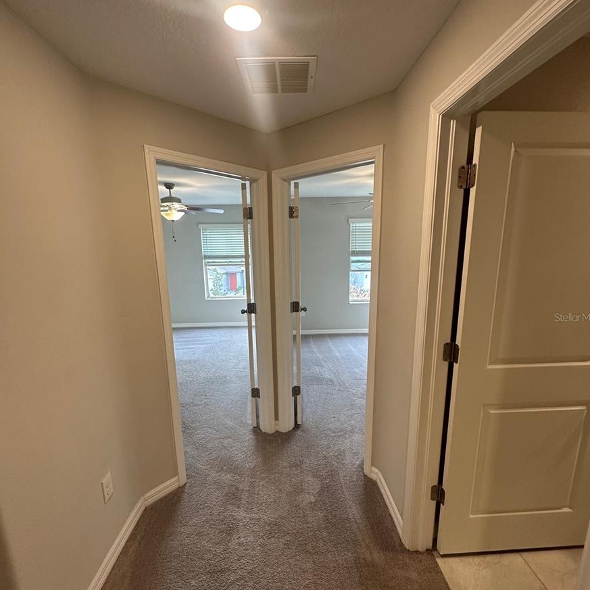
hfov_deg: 84.0
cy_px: 317
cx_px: 298
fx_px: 328
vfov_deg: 83.8
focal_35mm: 17
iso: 200
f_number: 2.2
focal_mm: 2.22
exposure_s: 1/120
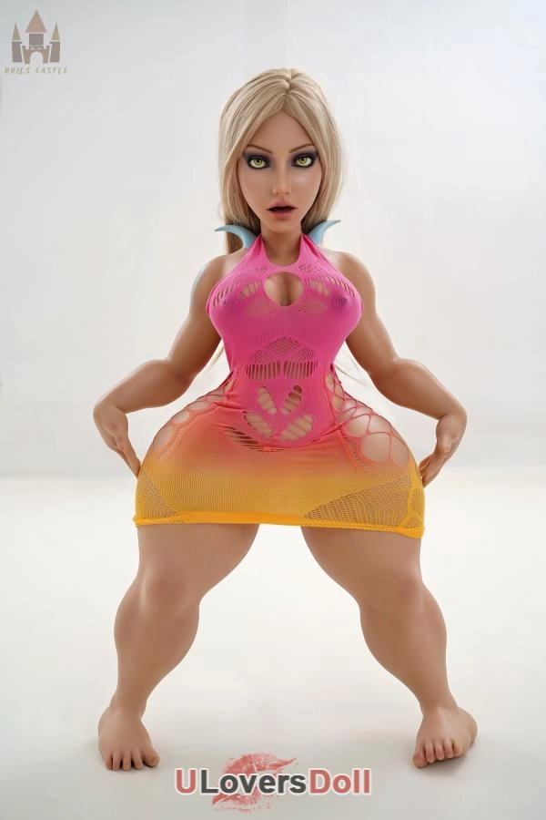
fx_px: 1046
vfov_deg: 42.7
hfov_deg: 29.2
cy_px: 410
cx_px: 273
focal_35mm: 46
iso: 50
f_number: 4.5
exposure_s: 1/100
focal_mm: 46
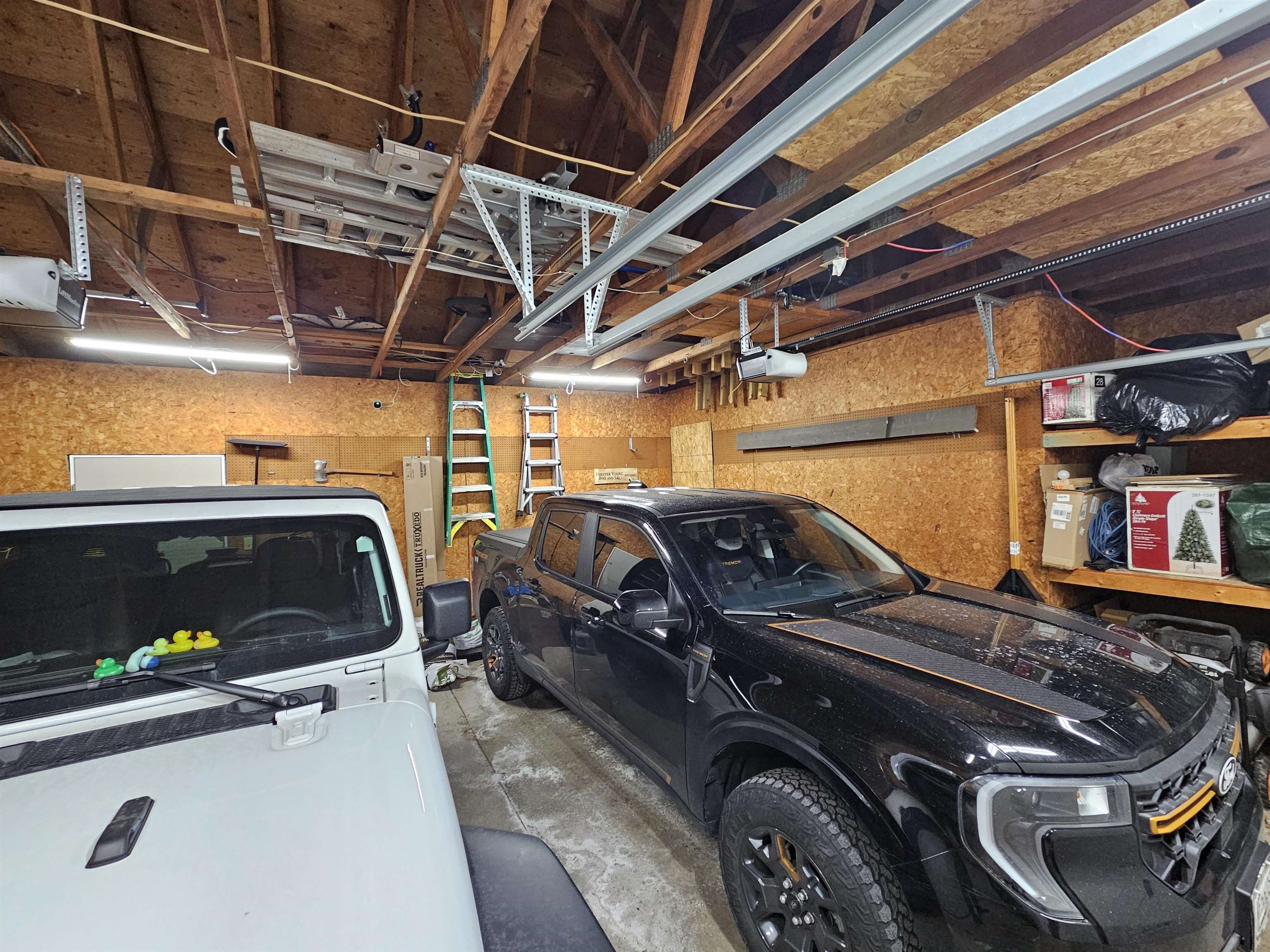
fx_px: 477
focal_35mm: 13
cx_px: 635
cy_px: 476
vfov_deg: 89.9
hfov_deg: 106.2
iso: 320
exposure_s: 1/30
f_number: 2.2
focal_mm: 2.2
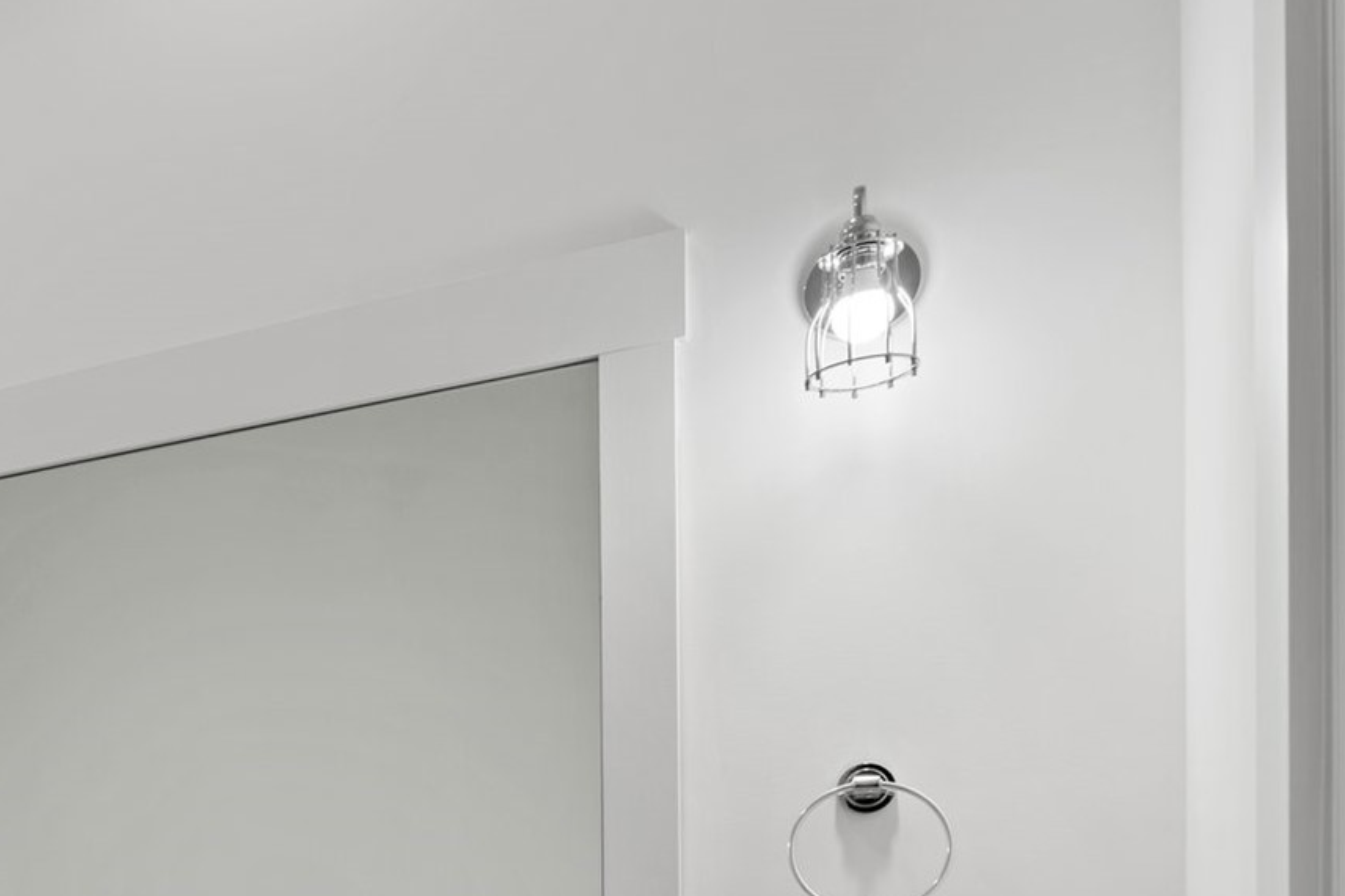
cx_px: -102
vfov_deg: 31.6
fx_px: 1419
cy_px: 955
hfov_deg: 41.4
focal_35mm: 38
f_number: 8
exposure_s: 1/1.67
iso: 100
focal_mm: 16
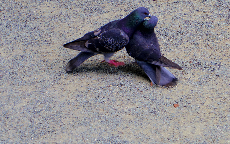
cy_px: 58
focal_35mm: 134
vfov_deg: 9.8
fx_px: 840
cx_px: 96
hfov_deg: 15.6
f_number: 4.5
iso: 100
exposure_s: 1/160
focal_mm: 15
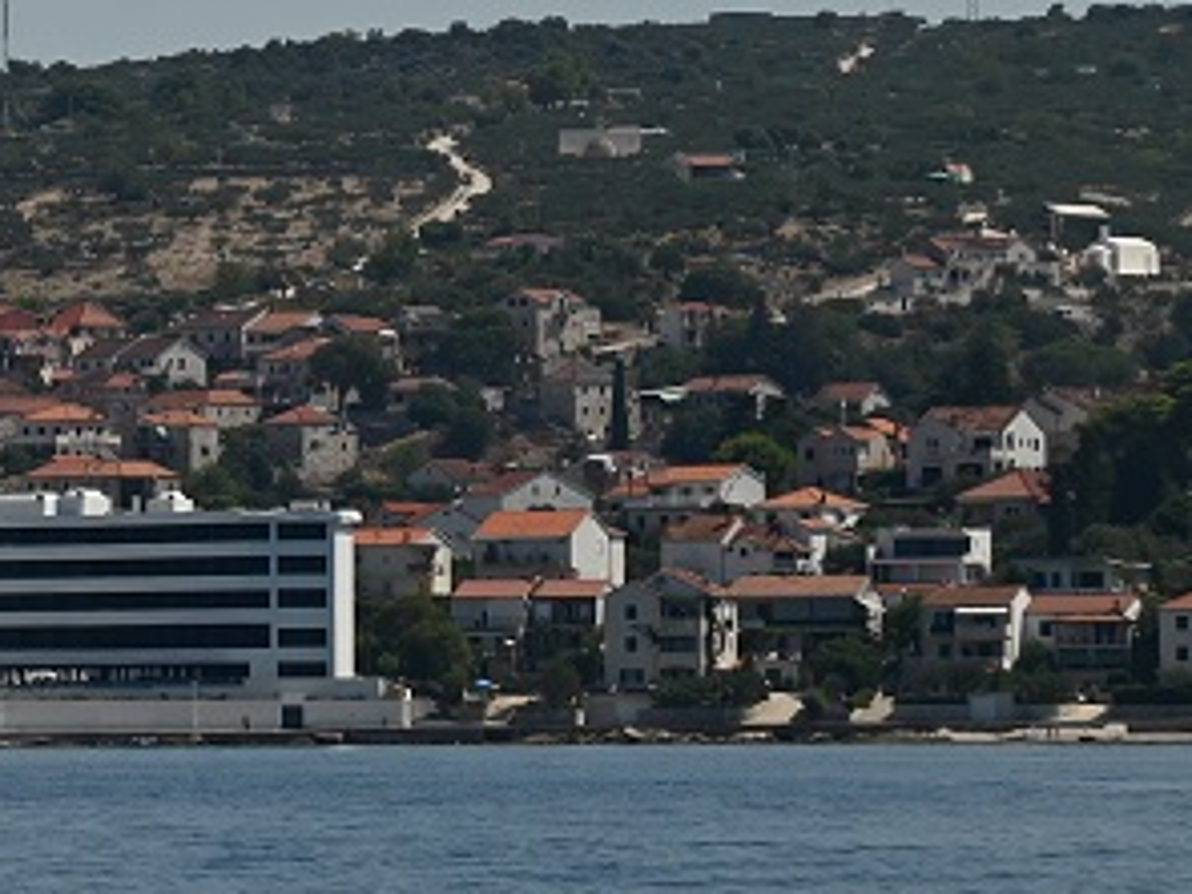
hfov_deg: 4.7
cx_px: -519
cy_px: -481
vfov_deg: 3.5
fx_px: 14532
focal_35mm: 422
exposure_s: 1/800
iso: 100
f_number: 8
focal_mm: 100
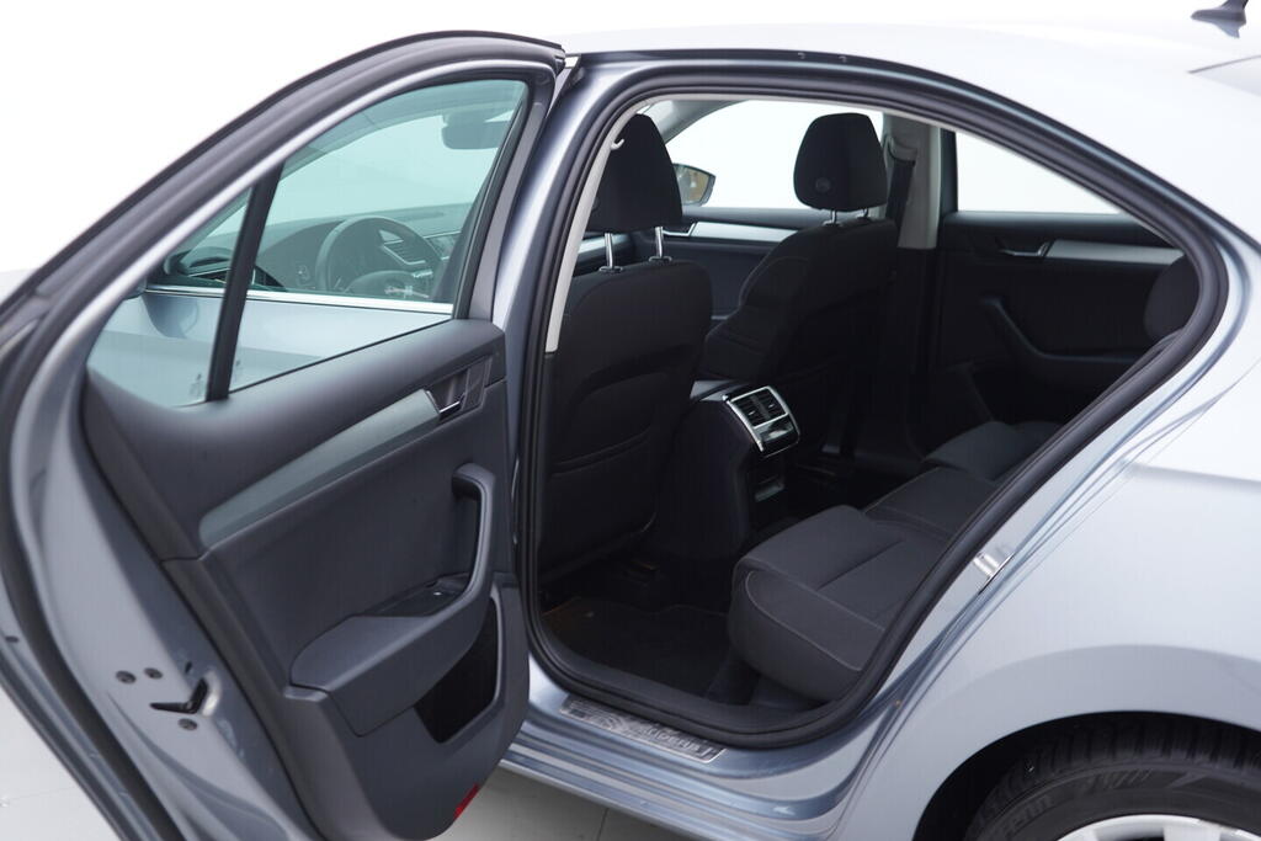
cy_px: 420
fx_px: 1261
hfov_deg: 53.1
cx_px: 630
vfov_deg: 36.9
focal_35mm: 36
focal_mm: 24
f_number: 2.8
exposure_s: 1/40
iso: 125
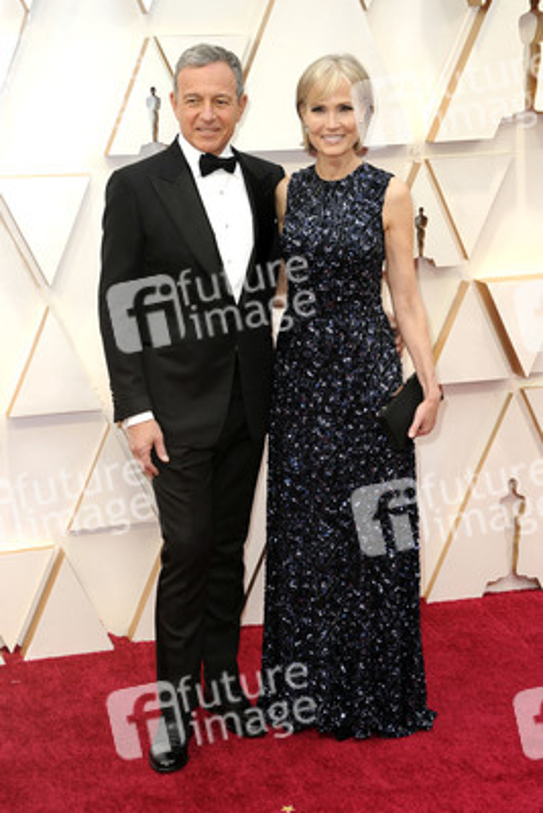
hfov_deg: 20.9
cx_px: 272
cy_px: 406
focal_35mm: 65
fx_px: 1469
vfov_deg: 30.9
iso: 800
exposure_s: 1/250
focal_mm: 65
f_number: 6.3
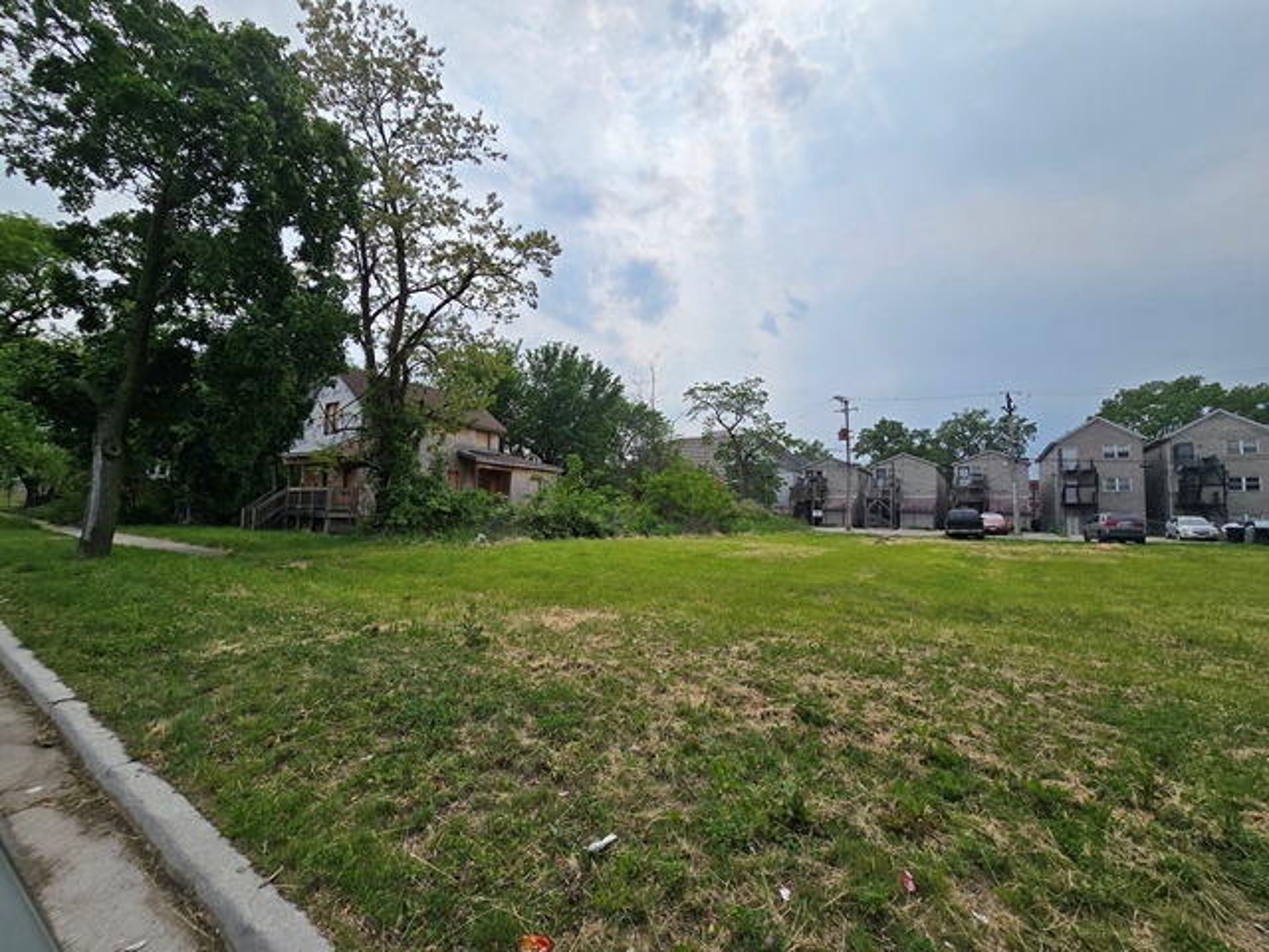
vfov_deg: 89.9
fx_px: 477
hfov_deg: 106.2
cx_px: 634
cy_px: 476
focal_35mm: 13
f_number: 2.2
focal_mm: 2.2
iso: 50
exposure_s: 1/4222
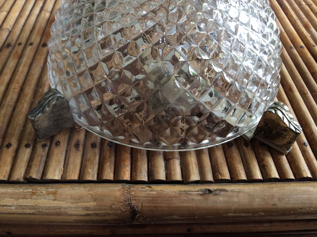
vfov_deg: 44.1
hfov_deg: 56.9
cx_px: 158
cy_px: 118
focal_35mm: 32
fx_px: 293
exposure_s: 1/25
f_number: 2.4
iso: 160
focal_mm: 3.3
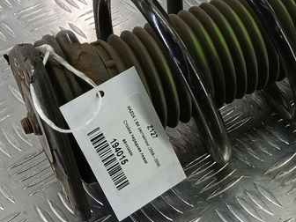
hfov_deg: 25.9
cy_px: -1
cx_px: 317
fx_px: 599
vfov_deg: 20.3
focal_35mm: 70
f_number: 1.6
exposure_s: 1/50
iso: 139
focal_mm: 4.11
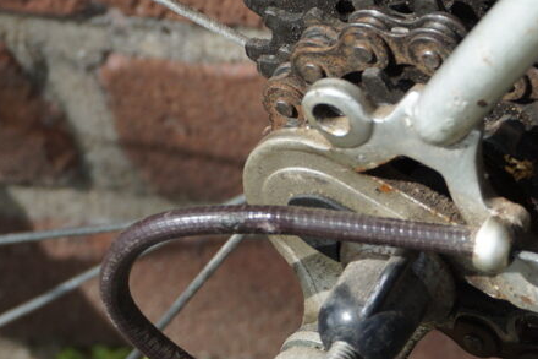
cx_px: 796
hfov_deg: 7.9
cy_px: -73
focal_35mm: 255
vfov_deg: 5.4
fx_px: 3812
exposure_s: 1/200
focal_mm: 39
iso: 100
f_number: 6.3
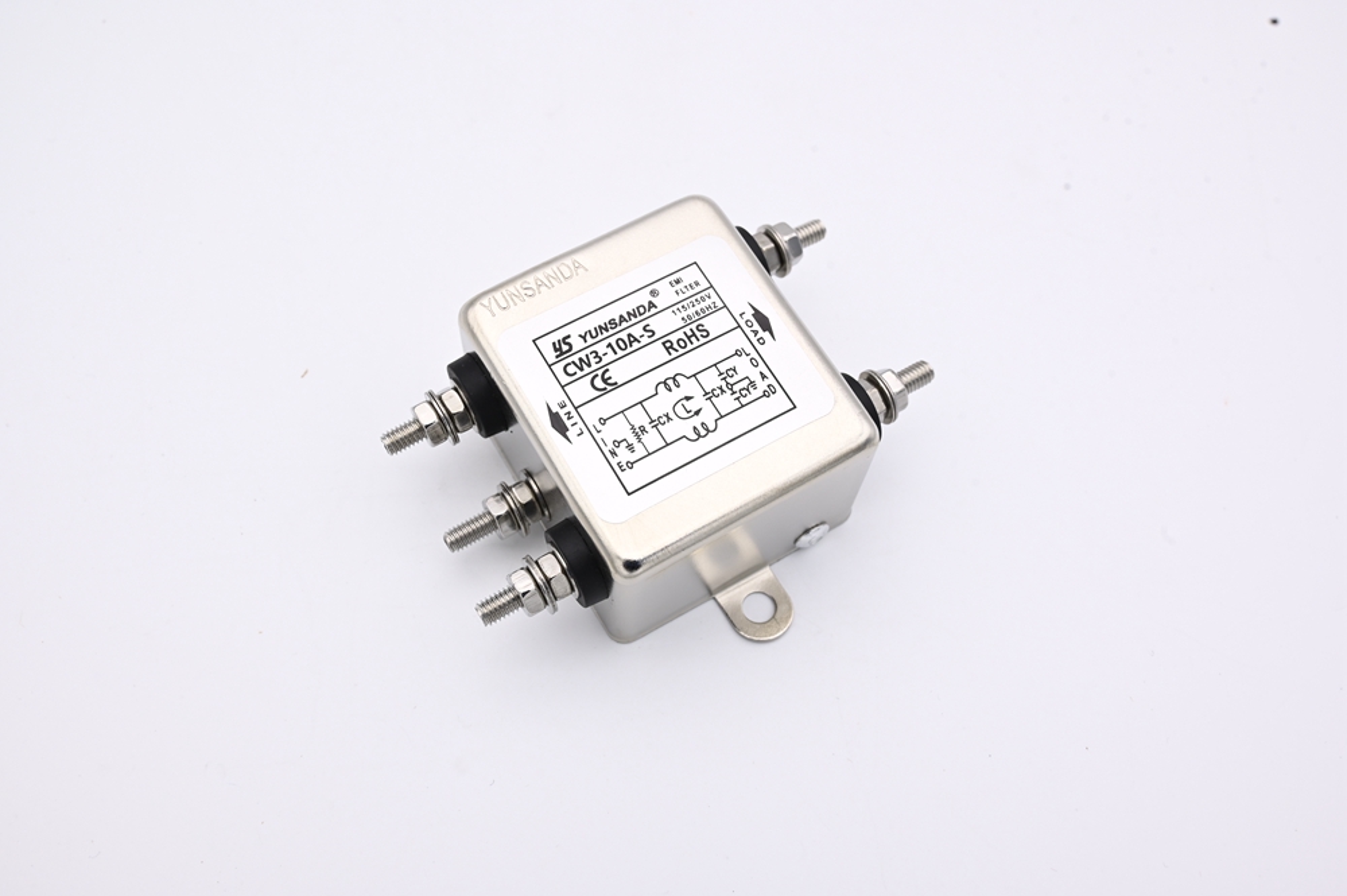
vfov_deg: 37.8
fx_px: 1308
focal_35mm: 35
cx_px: 674
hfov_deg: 54.5
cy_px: 448
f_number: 13
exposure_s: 1/125
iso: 250
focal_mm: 35
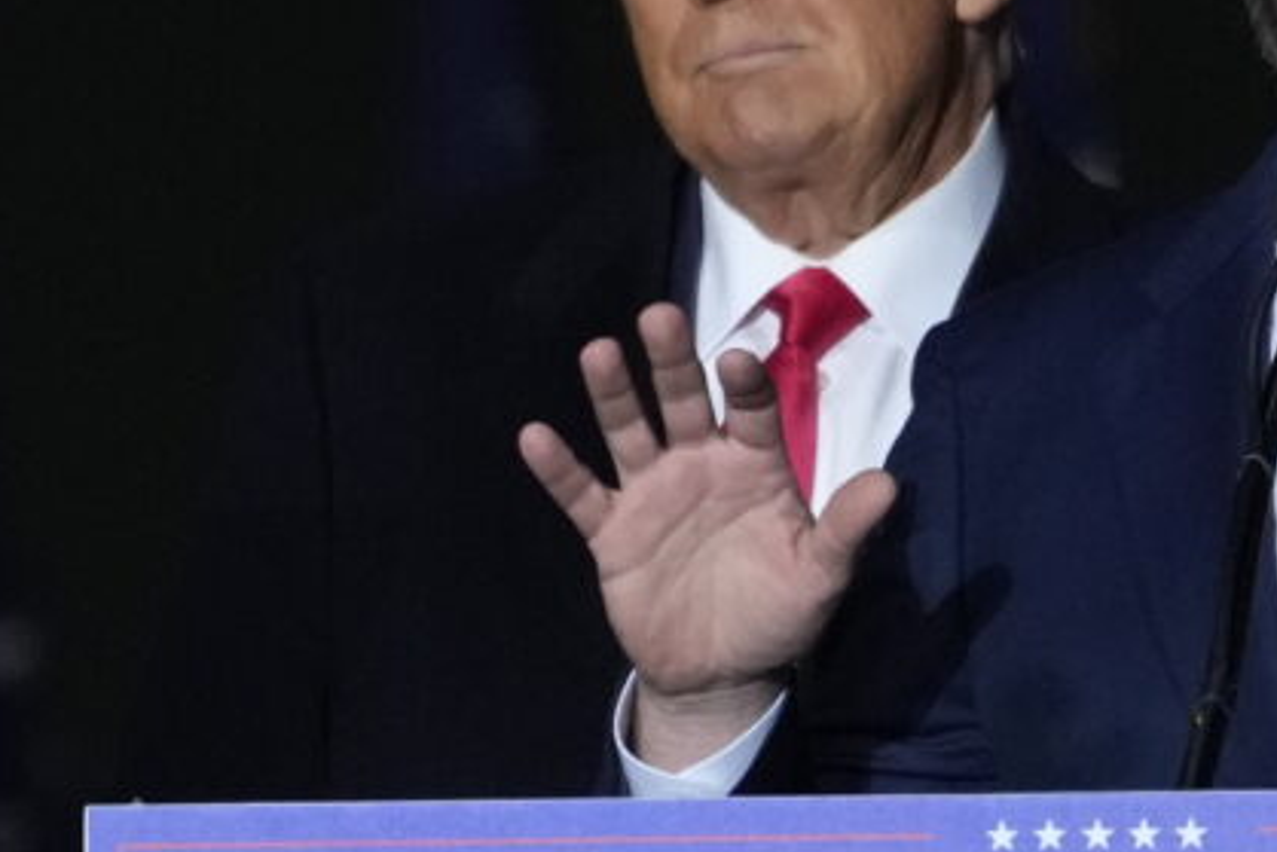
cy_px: 295
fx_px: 61136
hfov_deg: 1.2
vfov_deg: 0.8
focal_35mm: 1723
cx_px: 675
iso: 3200
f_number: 5.6
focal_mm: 400
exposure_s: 1/640
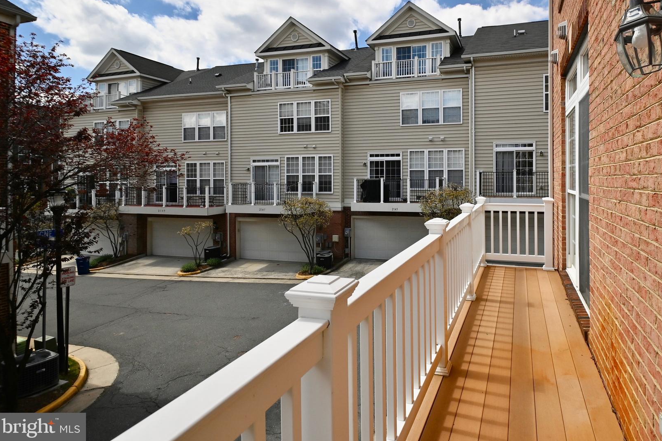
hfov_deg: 85.2
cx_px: 414
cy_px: 163
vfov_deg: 63.6
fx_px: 349
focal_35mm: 19
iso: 180
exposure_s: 1/1250
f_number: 7.1
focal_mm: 10
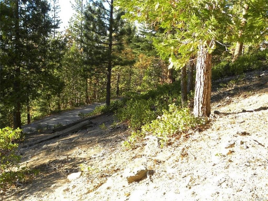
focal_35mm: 33
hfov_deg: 55.4
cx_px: 134
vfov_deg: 42.9
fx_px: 255
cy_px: 100
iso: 64
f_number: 3.5
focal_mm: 5.9
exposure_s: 1/81.4
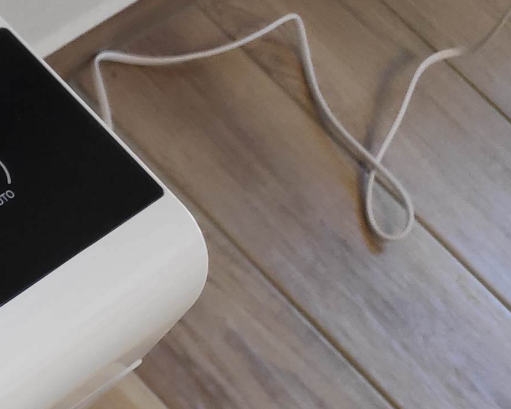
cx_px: -618
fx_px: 1316
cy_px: 514
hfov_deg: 15.5
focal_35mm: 87
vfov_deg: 16.8
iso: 648
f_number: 1.9
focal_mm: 3.94
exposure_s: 1/100
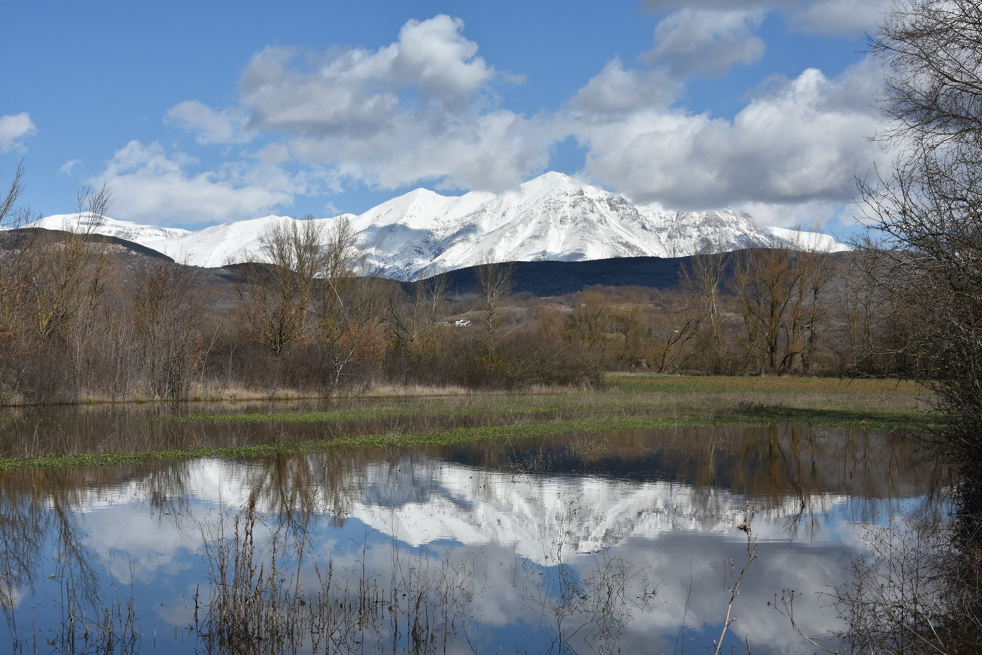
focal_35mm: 52
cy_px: 328
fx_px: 1432
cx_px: 491
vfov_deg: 25.8
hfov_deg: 37.9
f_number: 14
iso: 160
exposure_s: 1/400
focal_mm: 35
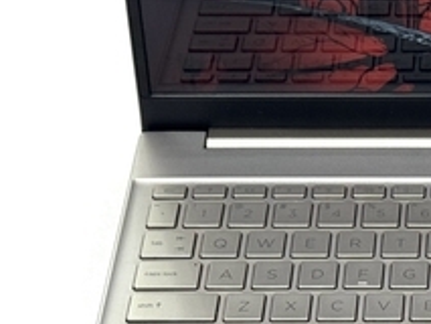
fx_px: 2242
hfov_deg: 10.8
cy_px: 65
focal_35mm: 180
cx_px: 536
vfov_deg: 8.2
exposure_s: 1/100
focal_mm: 6.76
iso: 50
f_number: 1.78
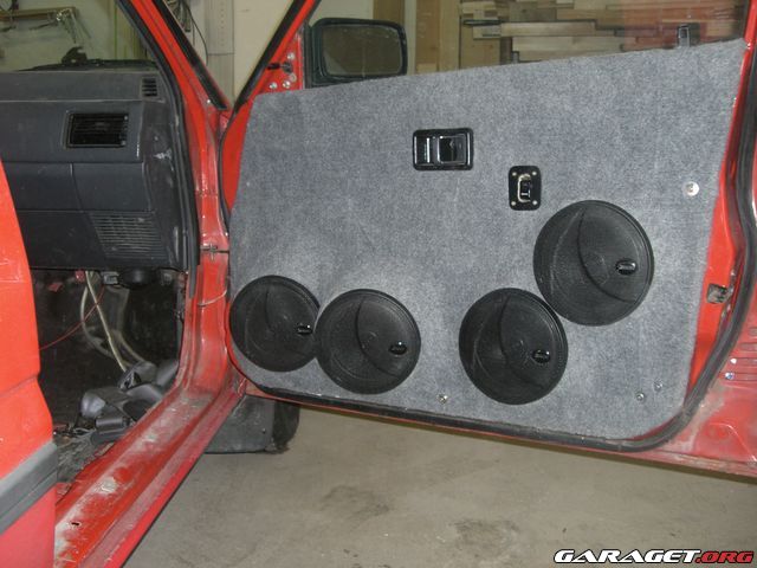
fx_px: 831
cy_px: 284
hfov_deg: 49.0
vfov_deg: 37.7
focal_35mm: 38
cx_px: 378
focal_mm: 6.2
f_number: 2.7
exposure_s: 1/60
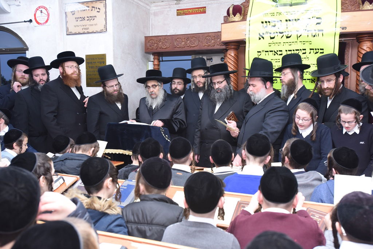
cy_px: 124
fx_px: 363
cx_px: 186
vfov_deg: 37.9
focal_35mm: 35
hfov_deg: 54.4
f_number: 5
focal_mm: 35
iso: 1250
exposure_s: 1/125
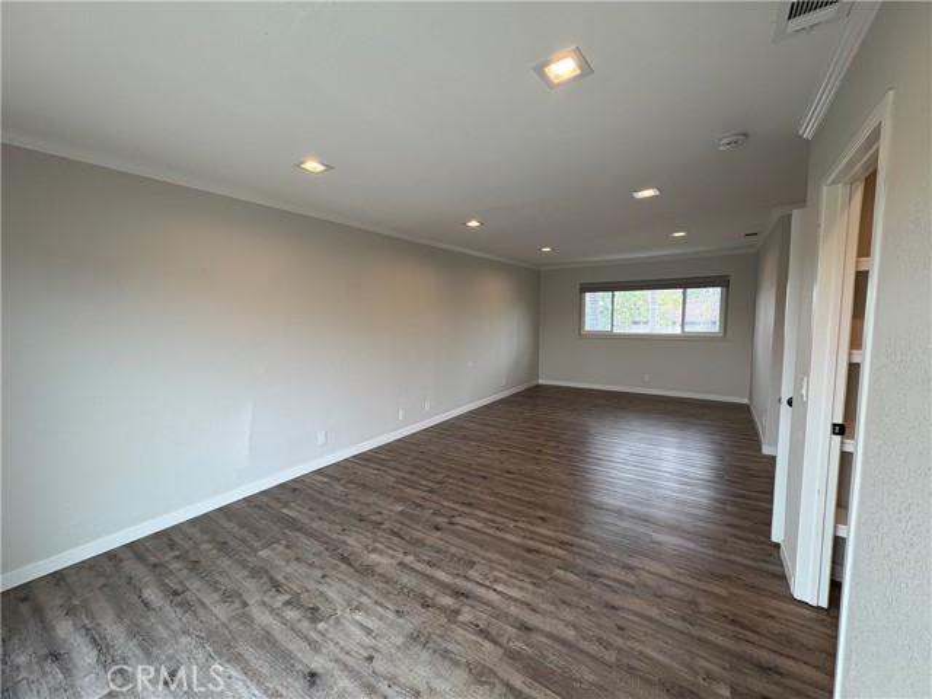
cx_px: 466
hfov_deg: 102.1
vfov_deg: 85.7
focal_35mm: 14
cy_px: 350
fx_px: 377
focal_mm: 2.22
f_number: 2.2
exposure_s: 1/120
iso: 100
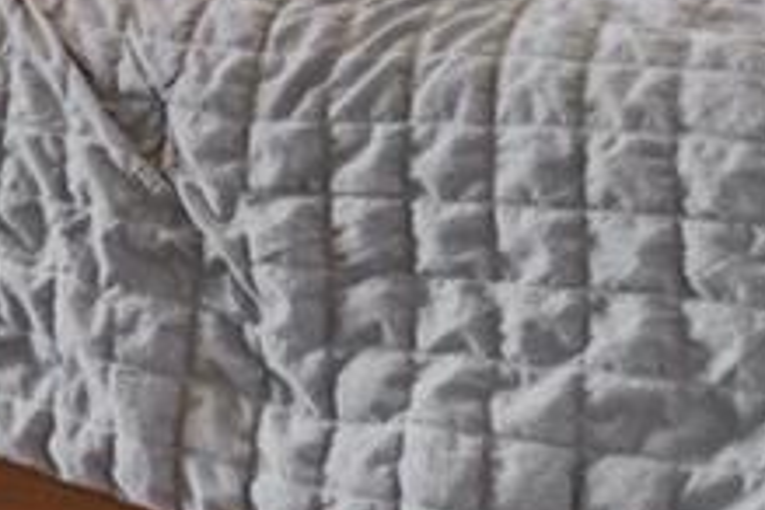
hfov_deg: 10.4
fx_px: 2635
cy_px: -486
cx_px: -1670
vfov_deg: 10.3
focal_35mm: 124
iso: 400
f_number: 8
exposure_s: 1/20
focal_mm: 17
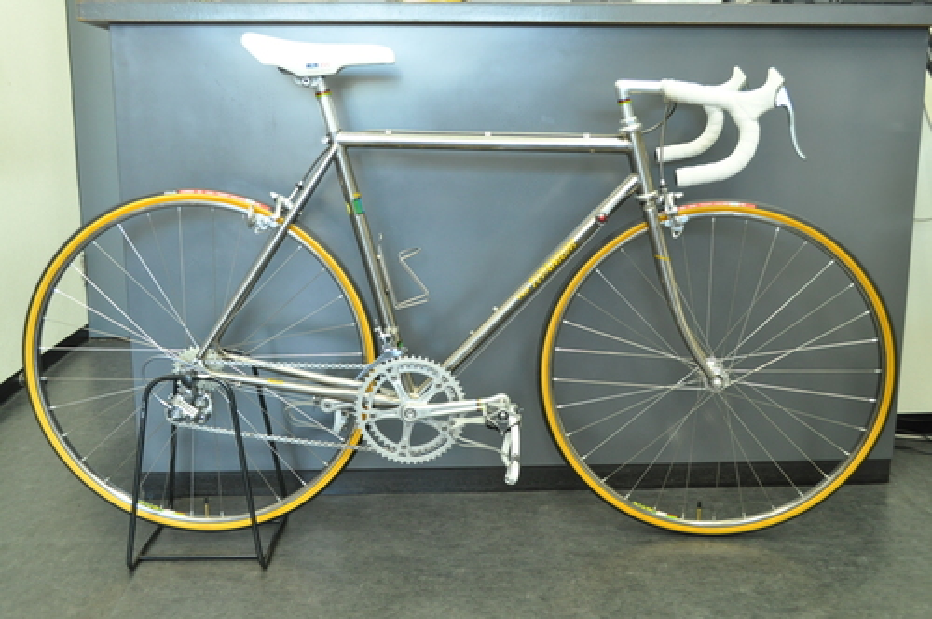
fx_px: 931
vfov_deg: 36.8
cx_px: 466
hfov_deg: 53.2
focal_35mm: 36
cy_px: 310
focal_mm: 24
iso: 1000
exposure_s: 1/30
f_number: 5.6
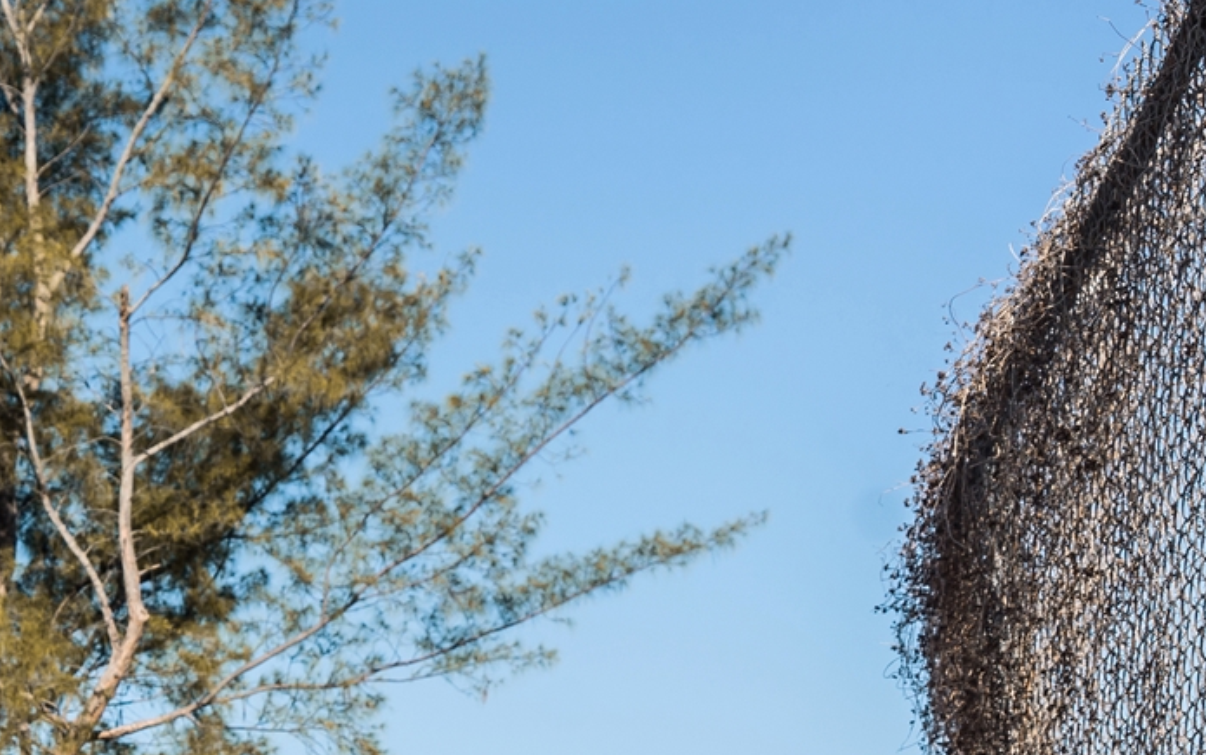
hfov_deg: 16.7
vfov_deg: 10.6
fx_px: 3979
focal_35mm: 121
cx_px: -128
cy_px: 986
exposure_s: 1/160
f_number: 6.3
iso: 100
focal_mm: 43
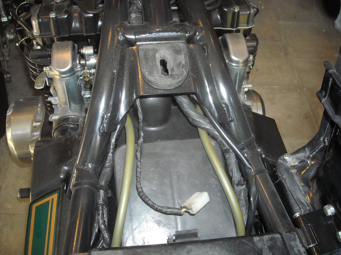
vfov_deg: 40.7
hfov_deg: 52.6
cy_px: 128
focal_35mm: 35
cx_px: 170
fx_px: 345
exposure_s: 1/60
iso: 200
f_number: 2.8
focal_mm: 5.7
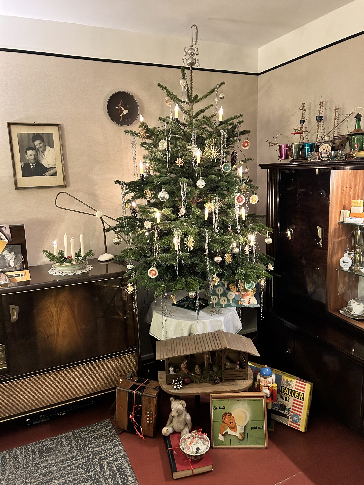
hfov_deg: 53.1
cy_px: 242
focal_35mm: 26
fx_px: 365
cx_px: 182
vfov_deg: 67.3
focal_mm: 5.7
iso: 640
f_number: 1.5
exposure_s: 1/33
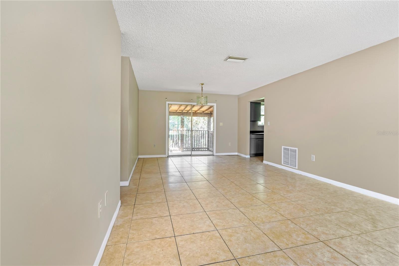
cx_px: 200
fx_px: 183
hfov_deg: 95.0
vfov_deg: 72.0
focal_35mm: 16
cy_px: 133
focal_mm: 11
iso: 250
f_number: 9
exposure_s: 1/160
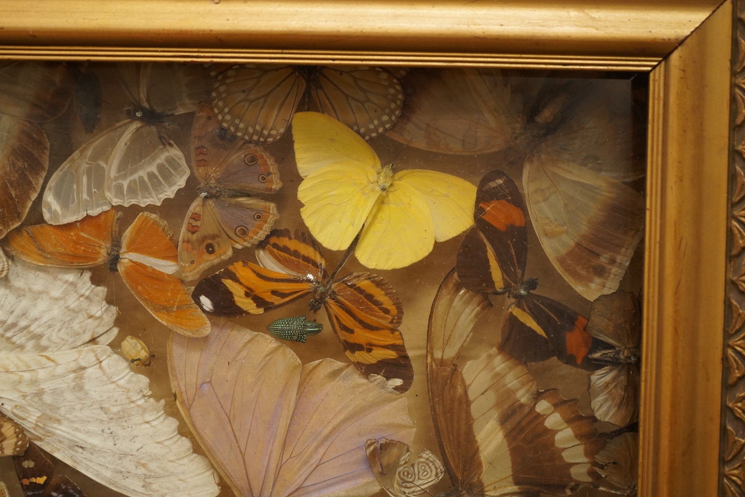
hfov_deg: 28.5
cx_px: 369
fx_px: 1469
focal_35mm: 71
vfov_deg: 19.2
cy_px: 246
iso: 4000
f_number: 8
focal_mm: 70
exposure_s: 1/80
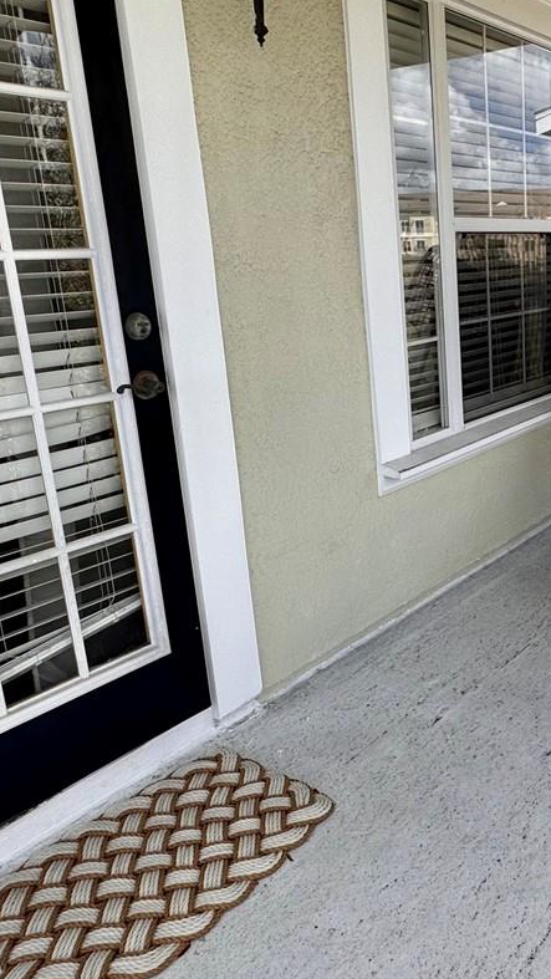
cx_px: 507
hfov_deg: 35.3
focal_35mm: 31
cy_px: 460
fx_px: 805
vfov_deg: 62.6
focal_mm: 2.22
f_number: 2.2
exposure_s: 1/868
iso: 40
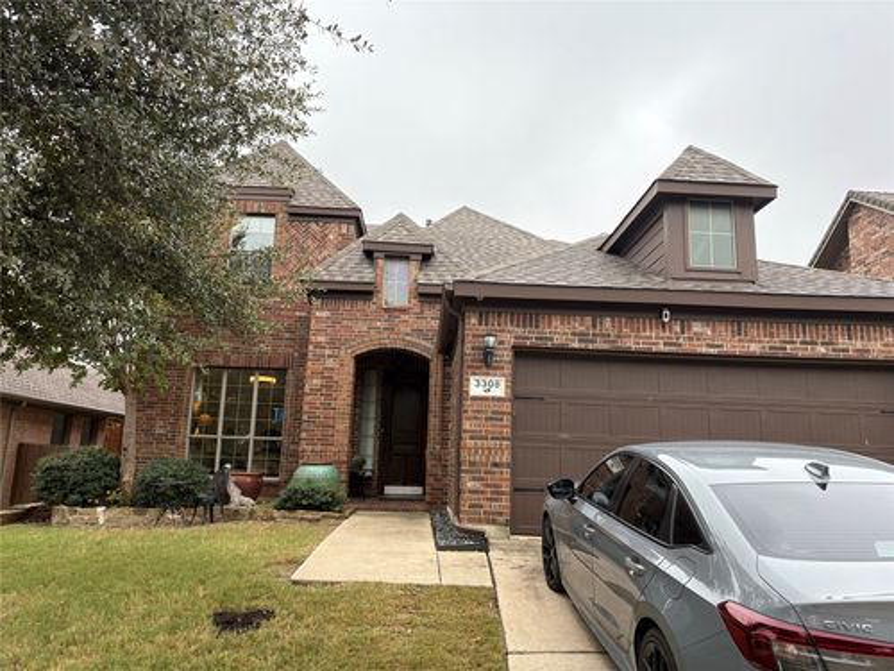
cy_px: 336
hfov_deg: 67.3
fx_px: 671
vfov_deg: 53.1
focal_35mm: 26
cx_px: 447
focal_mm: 5.96
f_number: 1.6
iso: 64
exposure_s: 1/261
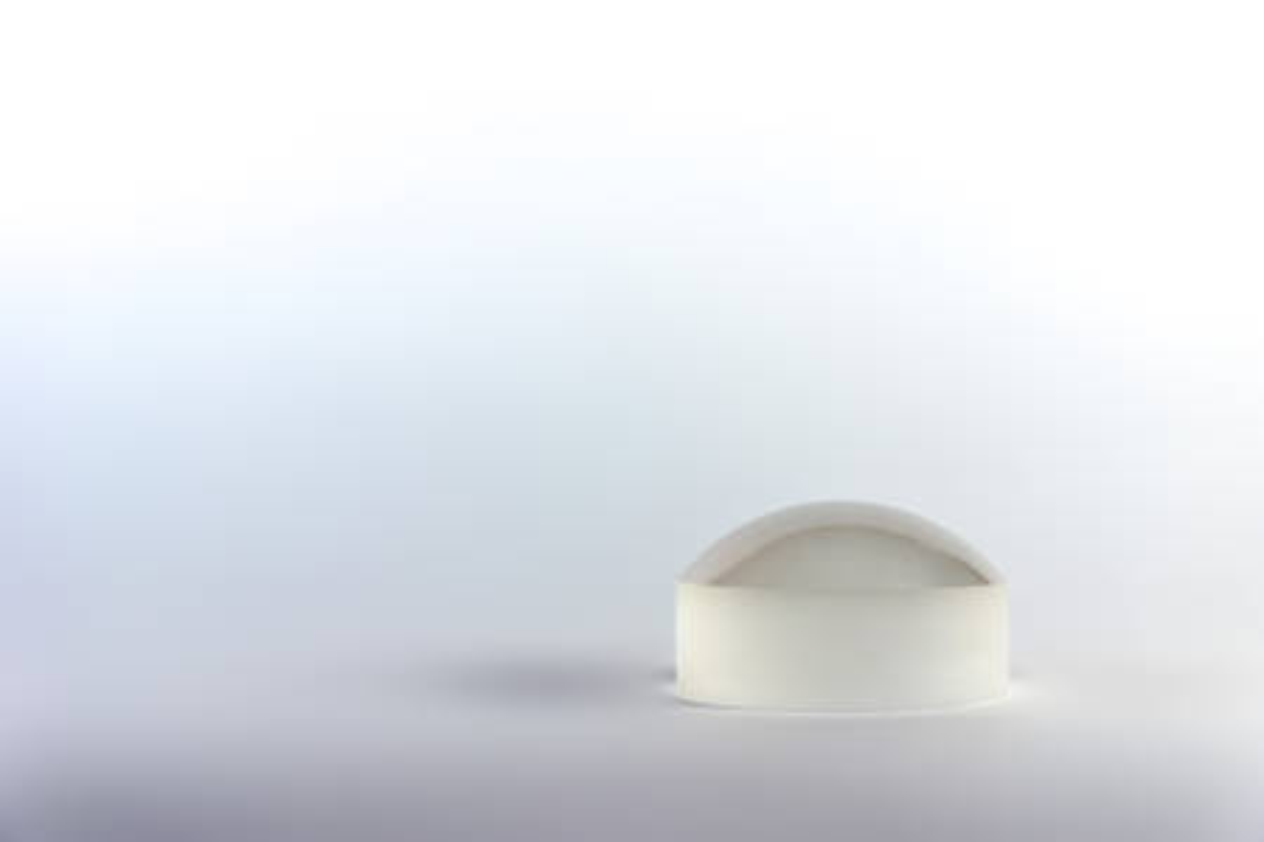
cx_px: 632
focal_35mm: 75
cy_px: 421
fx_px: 2633
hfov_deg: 27.0
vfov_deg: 18.2
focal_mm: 50
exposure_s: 1/10
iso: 100
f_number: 9
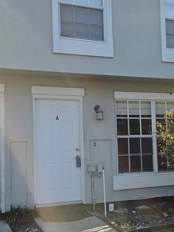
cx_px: 112
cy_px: 124
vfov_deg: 37.5
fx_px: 342
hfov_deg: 28.4
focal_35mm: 51
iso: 80
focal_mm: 5.4
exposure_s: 1/3697
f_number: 1.8
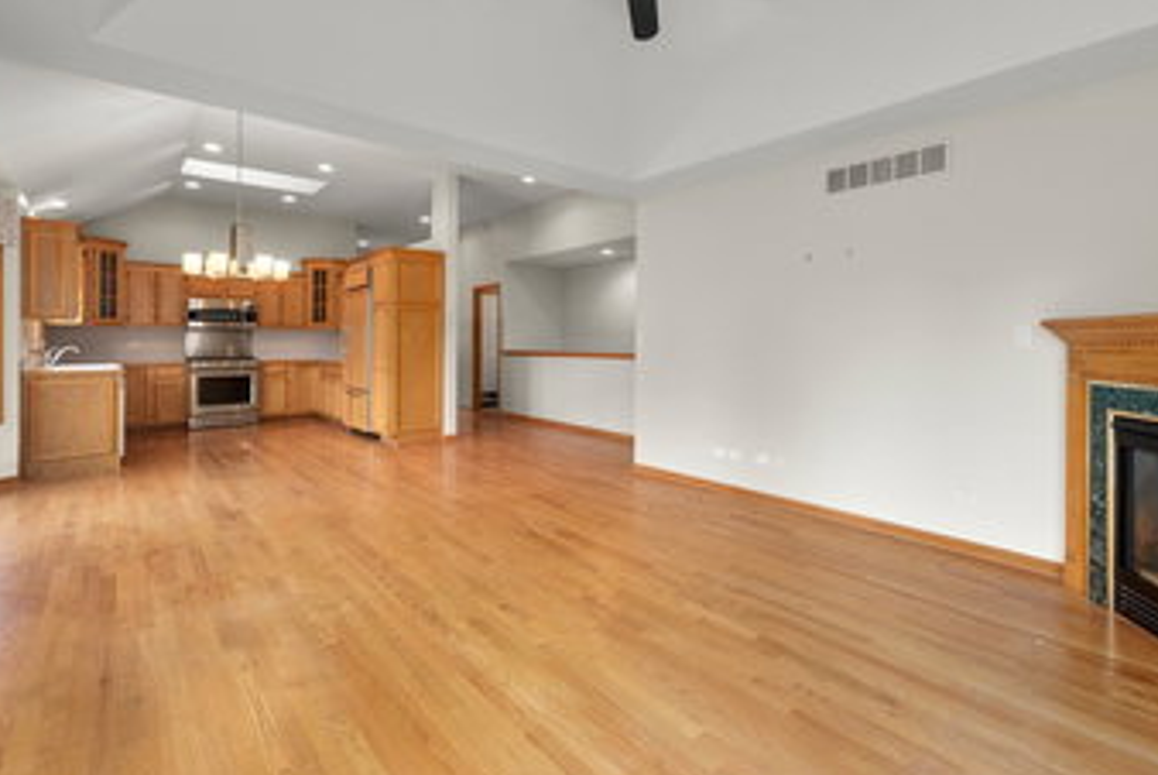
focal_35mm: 17
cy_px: 326
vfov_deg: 70.1
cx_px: 673
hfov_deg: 92.4
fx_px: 547
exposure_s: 1/20
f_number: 7.1
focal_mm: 12
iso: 400
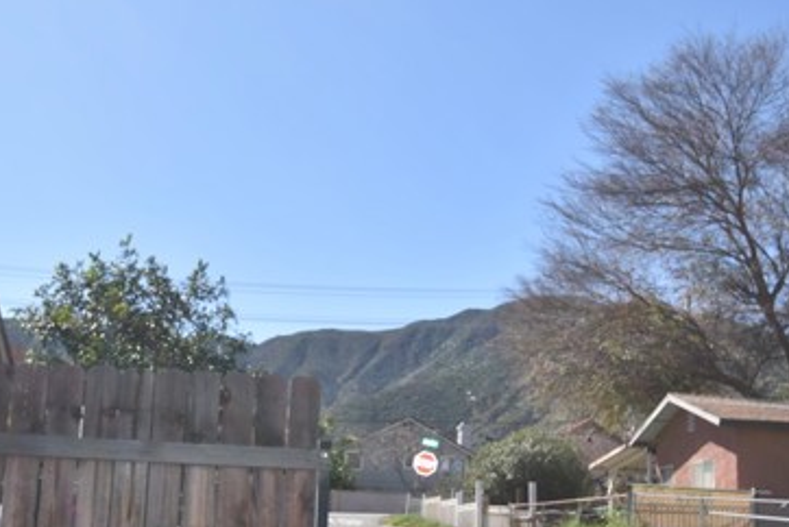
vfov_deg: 25.4
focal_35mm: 53
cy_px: 352
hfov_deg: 37.4
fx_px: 1162
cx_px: 453
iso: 200
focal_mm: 20
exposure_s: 1/320
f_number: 9
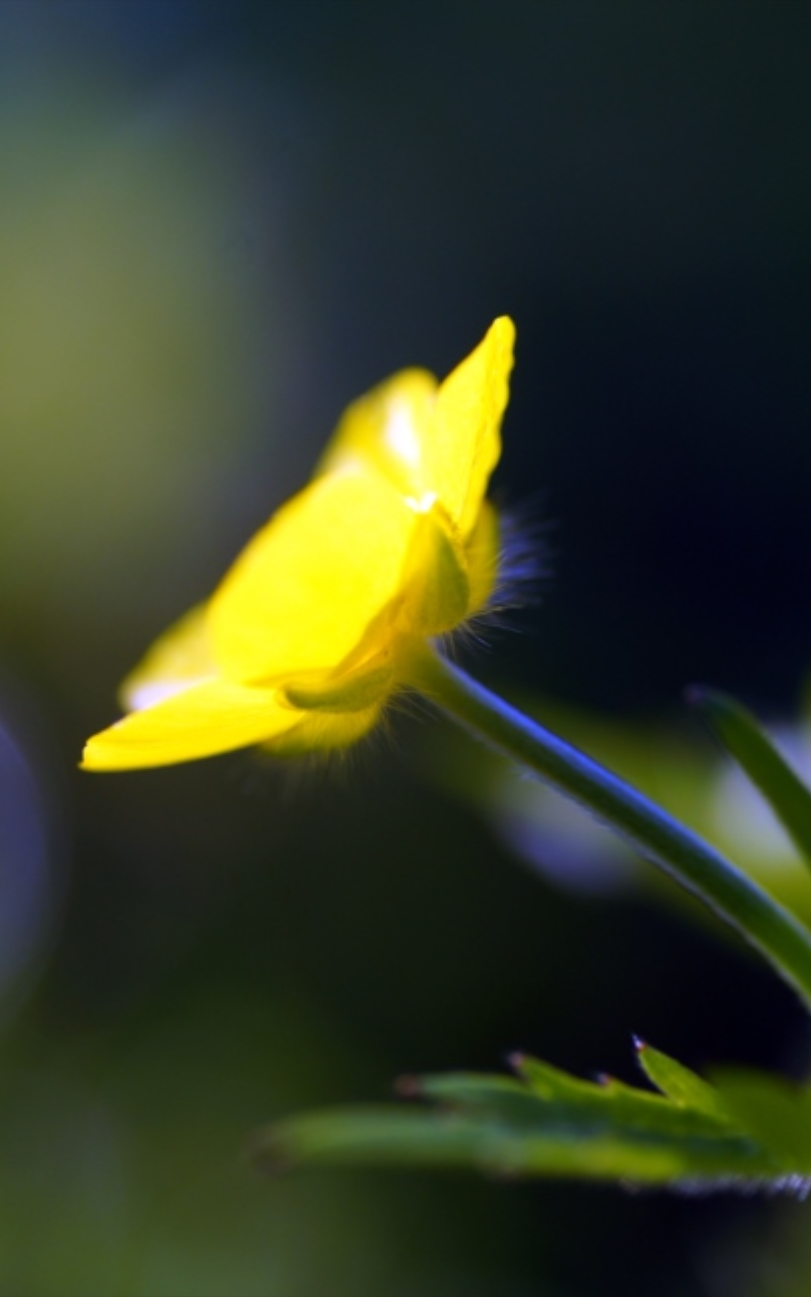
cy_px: 648
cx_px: 414
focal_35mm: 138
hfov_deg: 9.5
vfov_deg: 15.1
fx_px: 4880
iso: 200
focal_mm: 90
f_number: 2.8
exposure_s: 1/1600
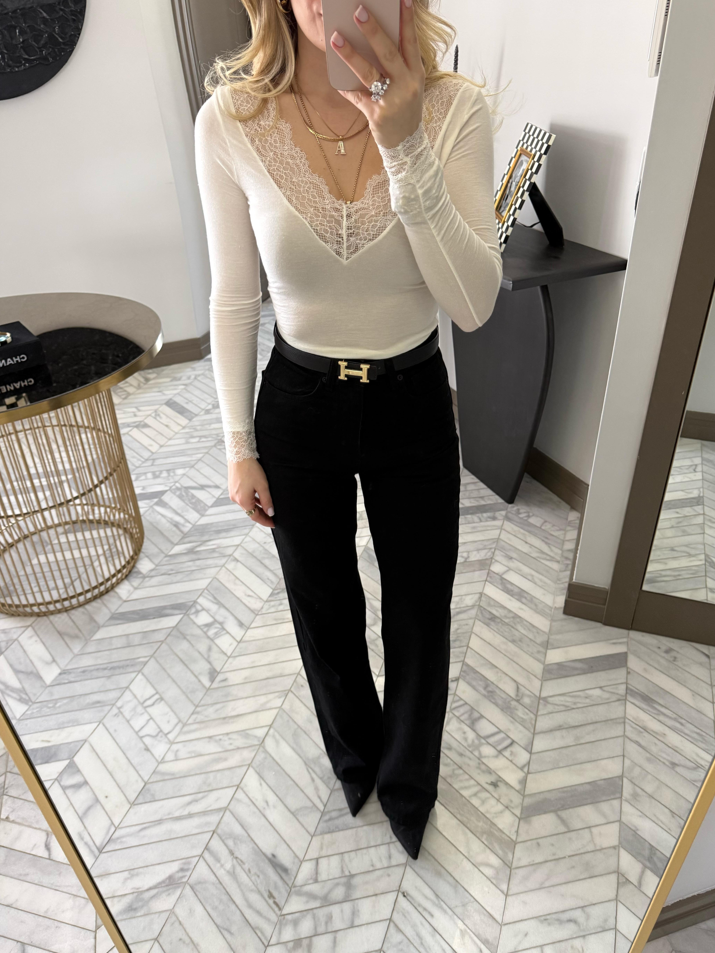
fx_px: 689
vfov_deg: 69.4
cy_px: 488
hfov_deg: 54.9
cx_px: 369
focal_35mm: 25
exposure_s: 1/50
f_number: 1.78
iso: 320
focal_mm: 6.76
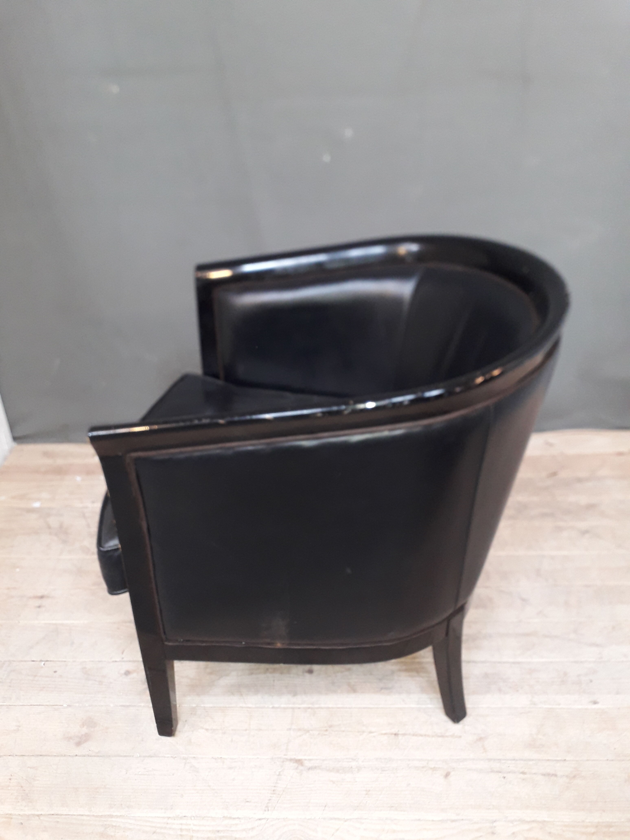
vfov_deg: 65.3
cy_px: 420
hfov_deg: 51.4
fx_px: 655
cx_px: 315
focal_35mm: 27
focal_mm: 3.6
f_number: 1.9
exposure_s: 1/33
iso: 160
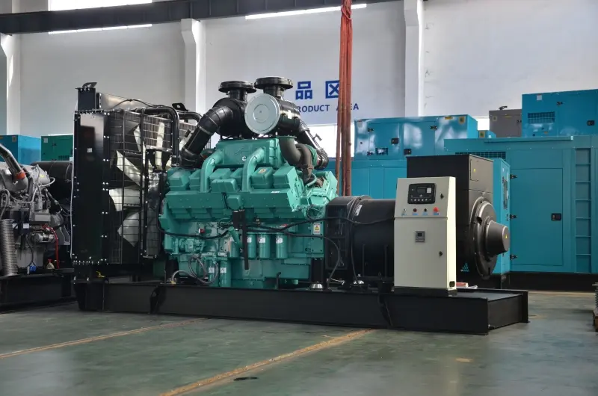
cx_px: 299
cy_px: 198
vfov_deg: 25.6
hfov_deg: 37.9
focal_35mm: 52
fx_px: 870
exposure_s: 1/50
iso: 320
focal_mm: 35
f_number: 4.5
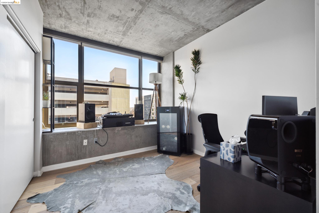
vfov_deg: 81.2
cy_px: 106
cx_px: 160
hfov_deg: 104.3
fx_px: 124
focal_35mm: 14
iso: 160
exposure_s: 1/13
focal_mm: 14
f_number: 9
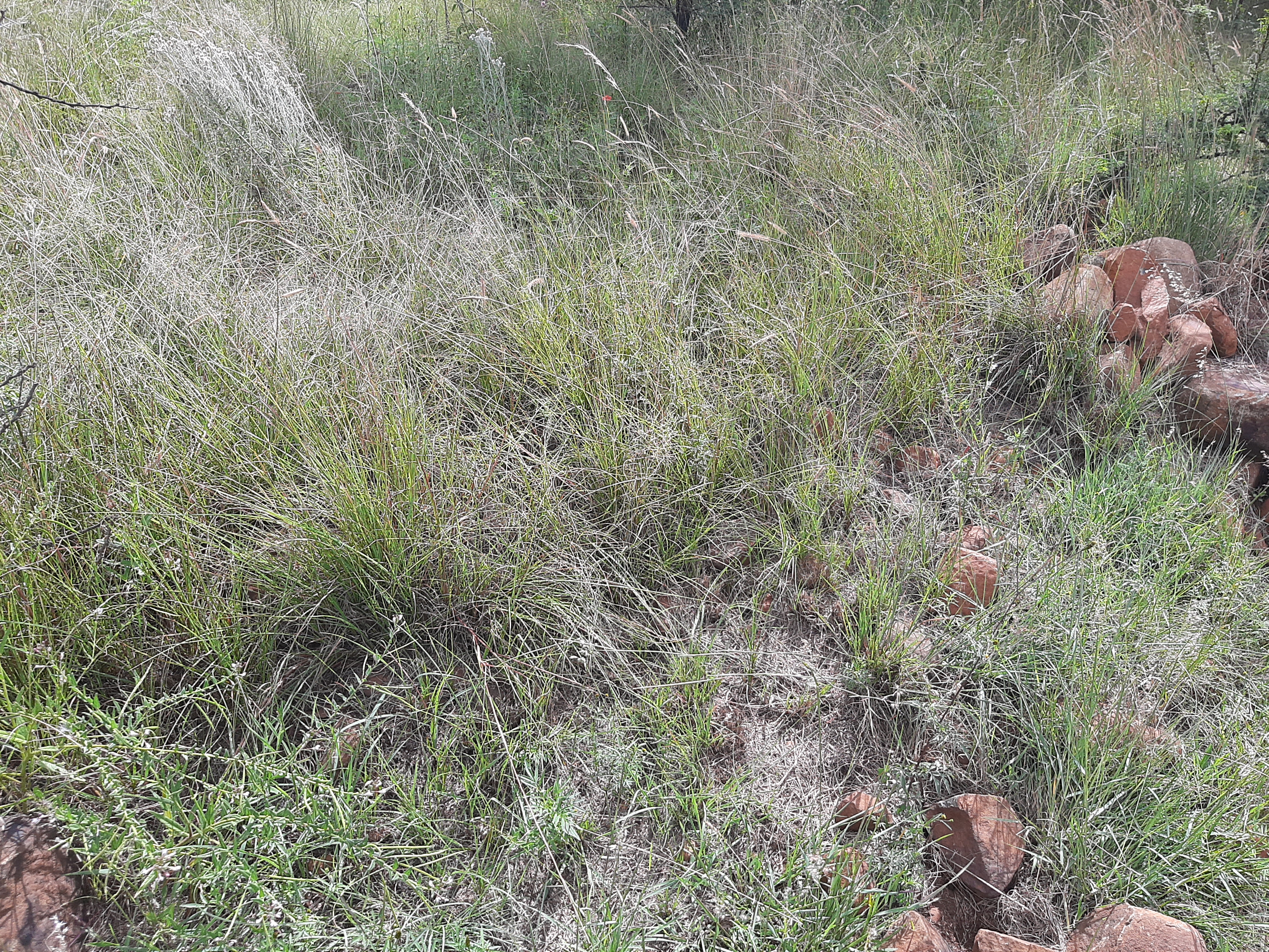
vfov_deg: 51.4
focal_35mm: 27
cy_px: 476
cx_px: 634
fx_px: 990
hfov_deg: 65.3
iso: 40
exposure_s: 1/929
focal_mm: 3.93
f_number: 1.7
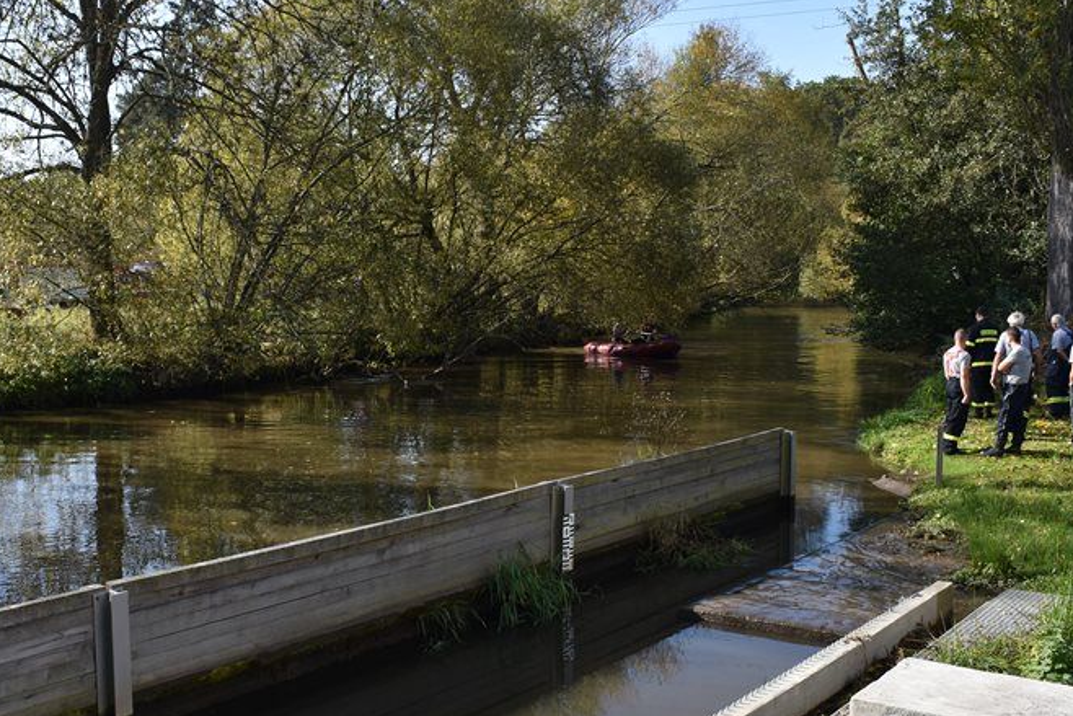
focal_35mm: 42
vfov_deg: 31.8
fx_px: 1252
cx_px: 453
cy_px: 417
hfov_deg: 46.2
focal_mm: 18
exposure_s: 1/200
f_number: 7.1
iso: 100
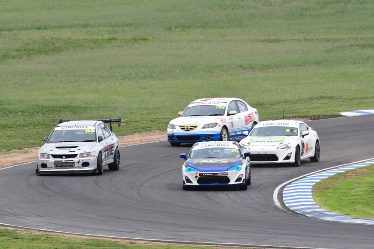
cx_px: 187
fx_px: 7794
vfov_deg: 1.8
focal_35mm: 750
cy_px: 124
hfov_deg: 2.7
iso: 800
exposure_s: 1/640
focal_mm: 500
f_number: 11
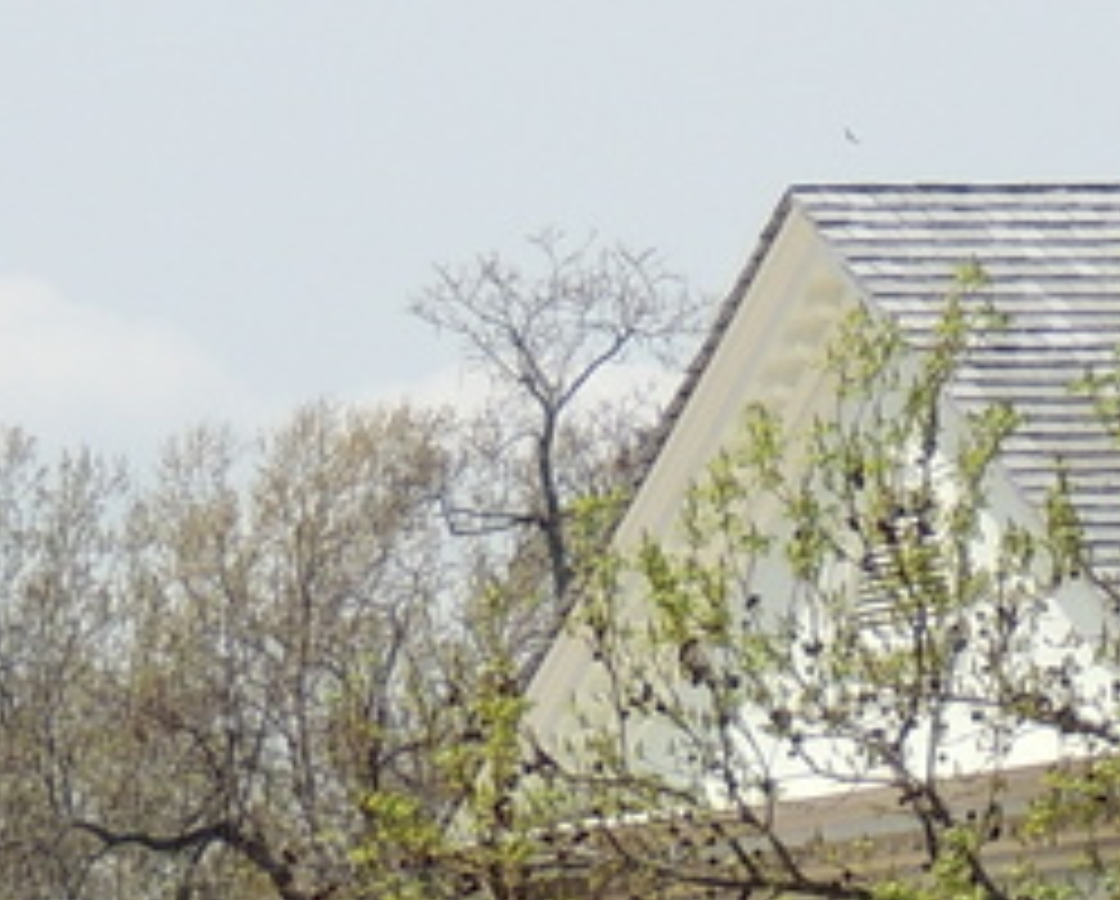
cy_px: 428
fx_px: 19953
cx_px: 2555
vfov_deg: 2.6
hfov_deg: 3.2
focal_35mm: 601
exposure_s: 1/800
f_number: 4.2
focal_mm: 21.4
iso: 100
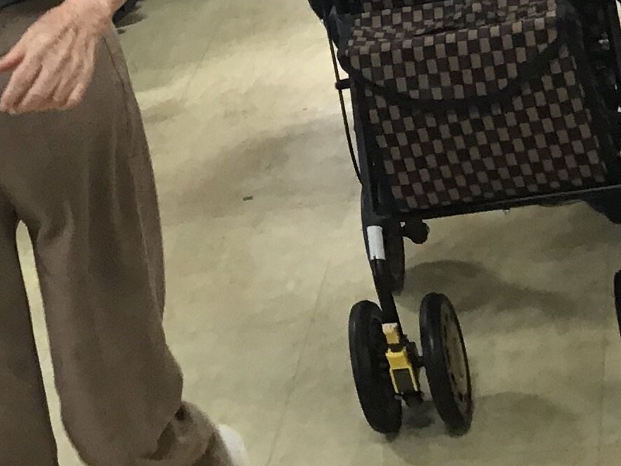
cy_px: -137
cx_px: -149
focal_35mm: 115
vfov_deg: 12.5
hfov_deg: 16.3
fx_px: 2063
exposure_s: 1/30
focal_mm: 3.3
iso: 32
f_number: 2.4
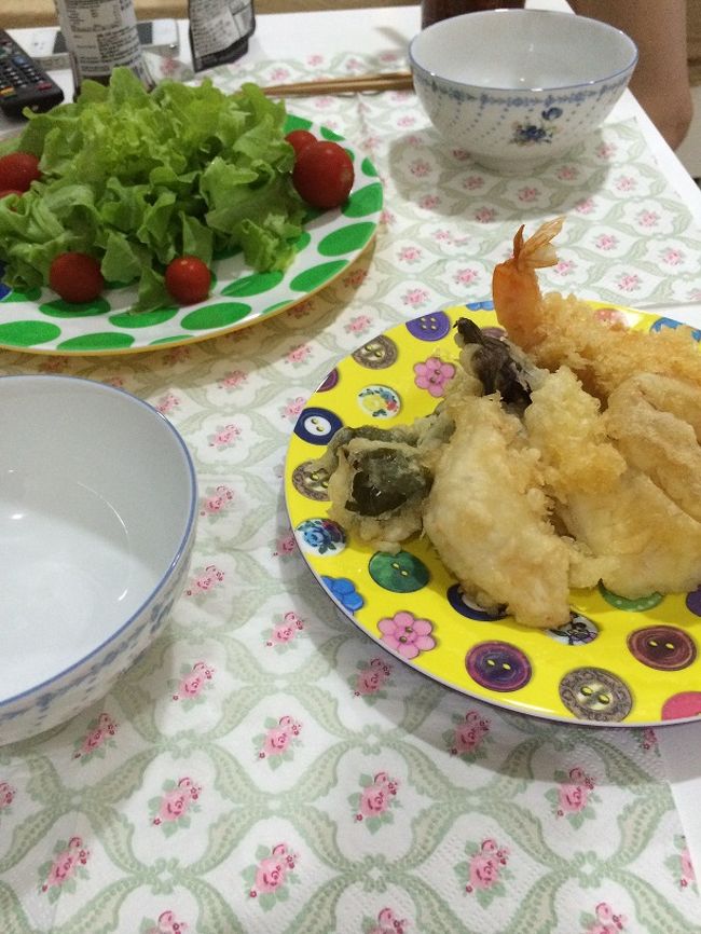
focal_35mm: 30
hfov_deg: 46.8
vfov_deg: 60.0
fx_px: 810
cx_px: 350
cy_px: 467
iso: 320
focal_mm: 4.12
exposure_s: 1/24
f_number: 2.2
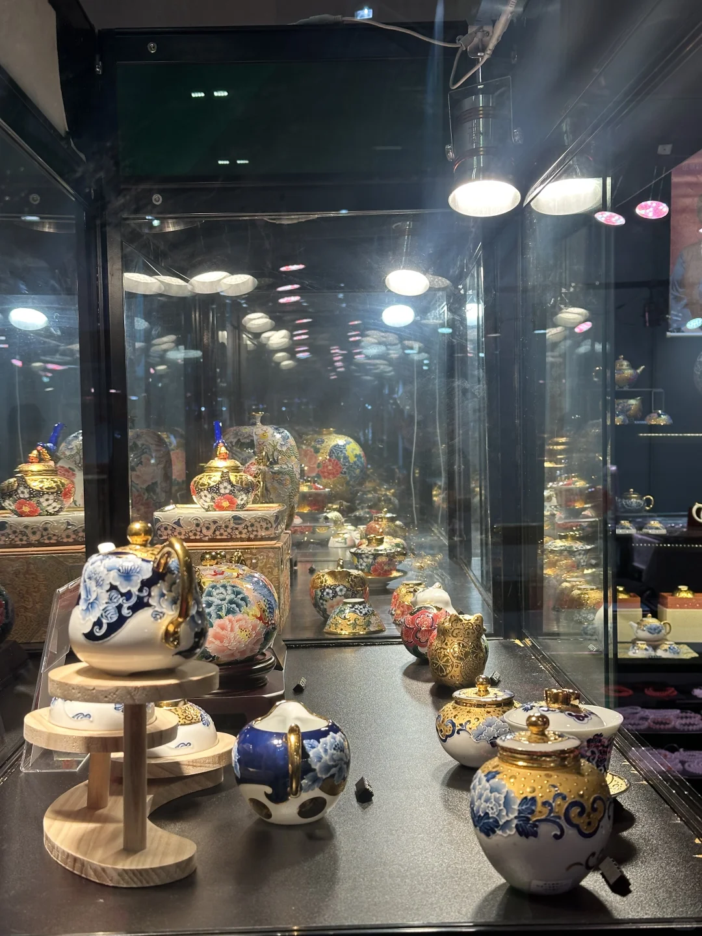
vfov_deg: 39.7
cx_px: 351
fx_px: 1298
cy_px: 468
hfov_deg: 30.3
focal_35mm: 48
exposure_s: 1/271
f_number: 1.78
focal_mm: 6.86
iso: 64
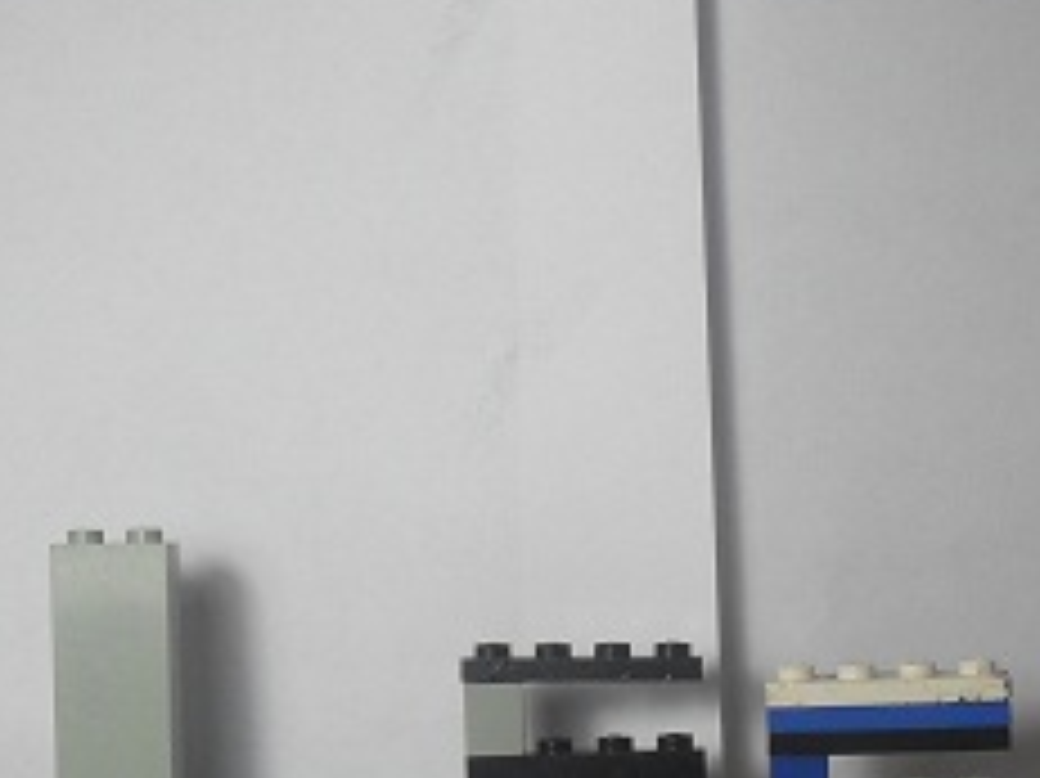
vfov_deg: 14.7
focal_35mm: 97
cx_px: 765
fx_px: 2913
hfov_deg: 20.1
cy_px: 940
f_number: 3.2
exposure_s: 1/125
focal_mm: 6.3
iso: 100
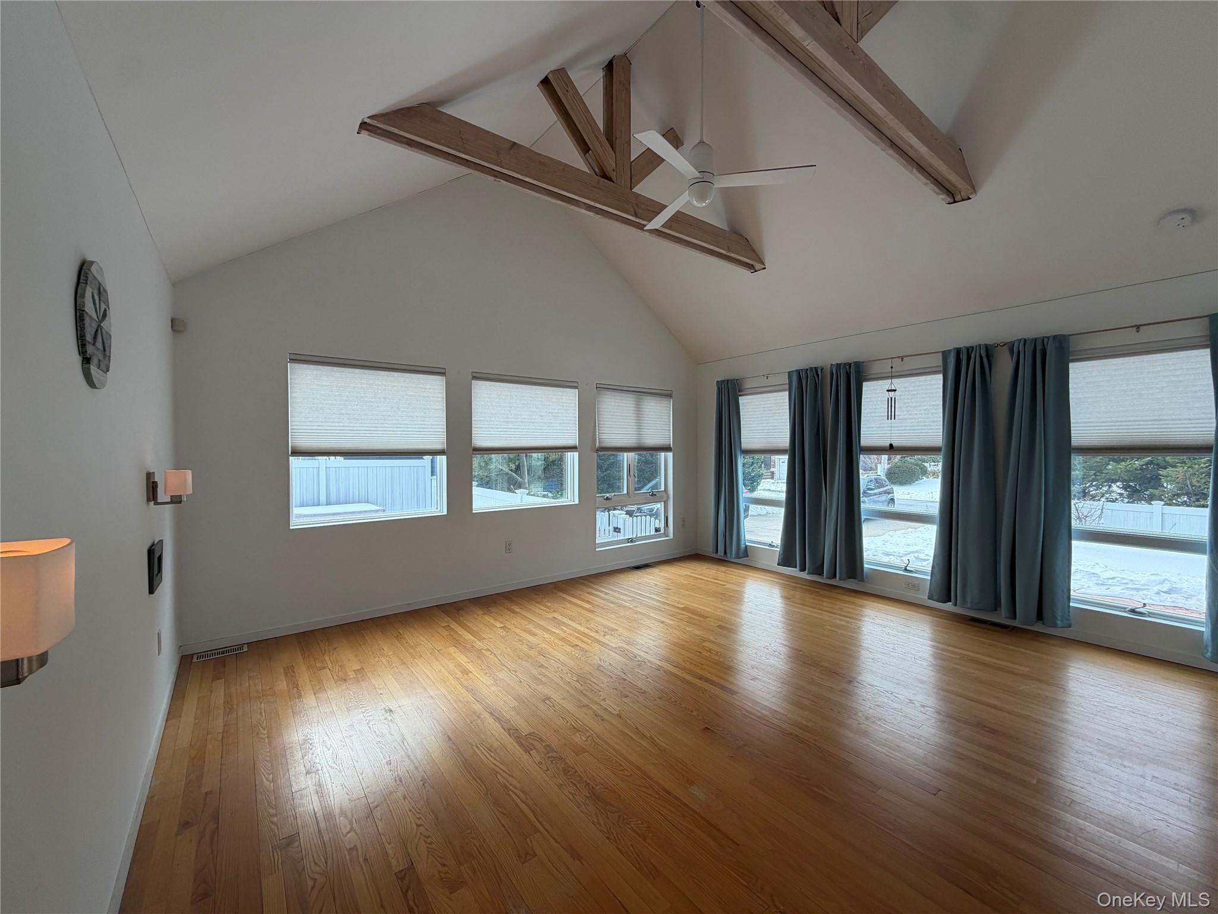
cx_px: 609
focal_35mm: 14
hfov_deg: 102.1
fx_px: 493
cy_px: 457
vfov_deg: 85.7
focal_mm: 2.22
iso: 50
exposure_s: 1/195
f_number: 2.2
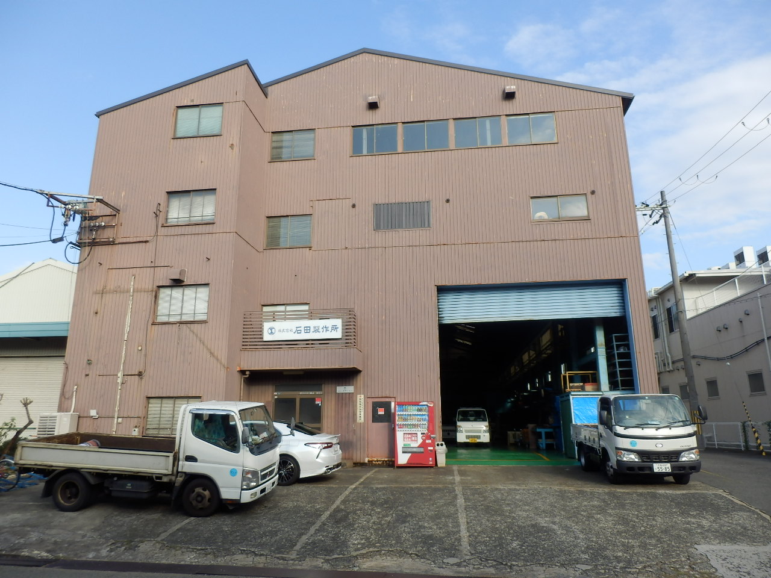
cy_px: 289
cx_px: 386
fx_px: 535
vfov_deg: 56.8
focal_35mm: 24
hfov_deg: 71.6
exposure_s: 1/500
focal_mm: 4.2
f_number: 3
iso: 80
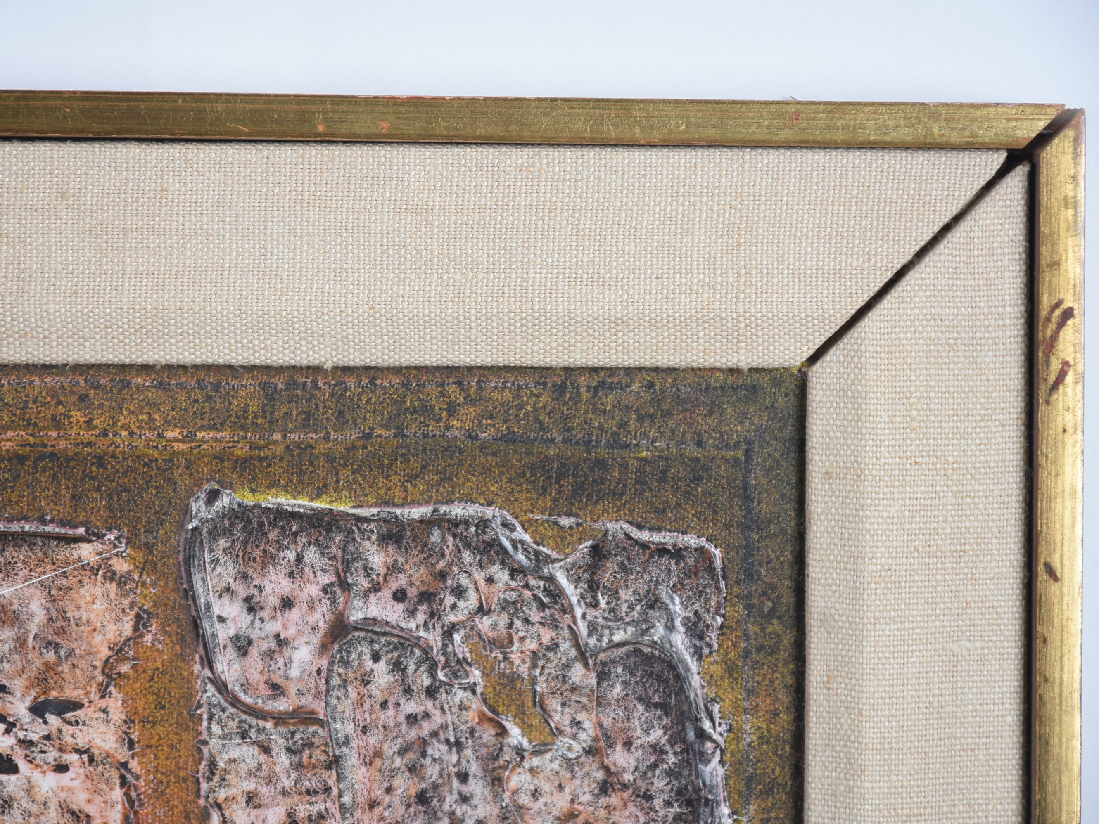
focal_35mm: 198
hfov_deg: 10.0
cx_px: 498
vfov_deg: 7.5
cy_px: 412
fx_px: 6286
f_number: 8
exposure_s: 1/100
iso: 160
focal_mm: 122
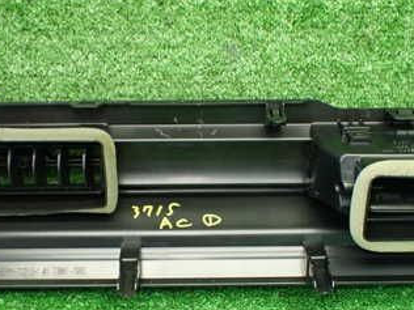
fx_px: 682
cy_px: 209
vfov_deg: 25.5
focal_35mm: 57
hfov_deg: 33.8
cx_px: 210
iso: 800
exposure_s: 1/100
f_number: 2.3
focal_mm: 5.4
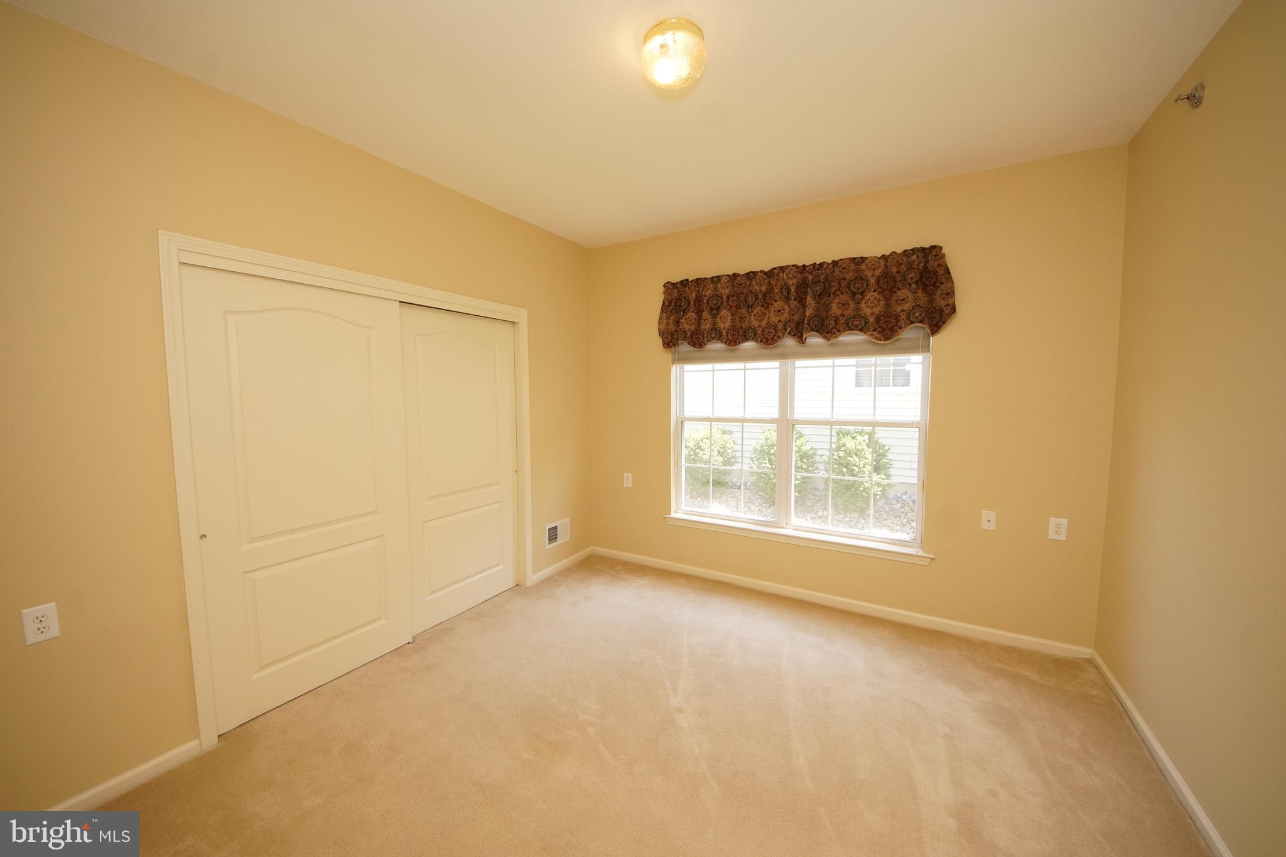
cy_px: 428
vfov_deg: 90.0
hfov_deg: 112.6
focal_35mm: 12
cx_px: 643
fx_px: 429
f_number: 6.3
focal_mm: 8
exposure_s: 1/125
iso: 800
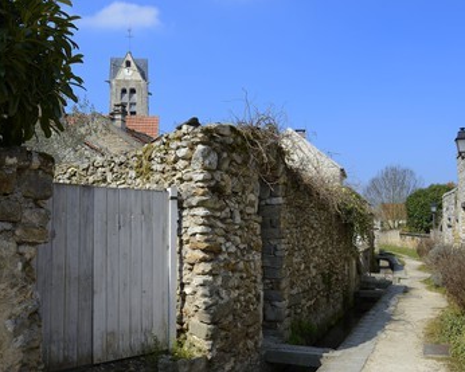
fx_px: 454
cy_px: 185
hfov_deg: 53.9
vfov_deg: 44.6
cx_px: 277
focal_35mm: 33
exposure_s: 1/250
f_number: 10
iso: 200
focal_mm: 29
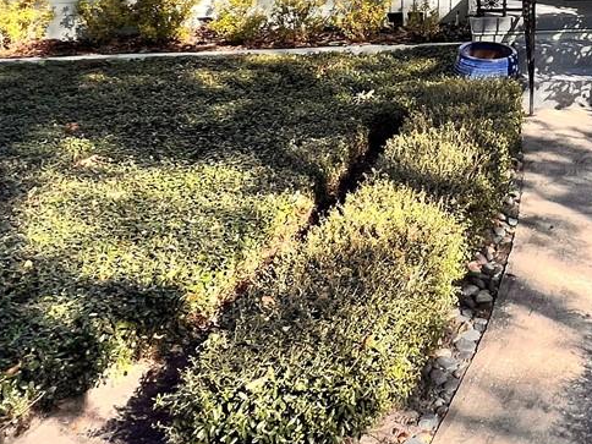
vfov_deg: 28.2
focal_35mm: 43
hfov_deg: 36.4
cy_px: -121
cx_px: 665
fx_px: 735
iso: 32
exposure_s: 1/727
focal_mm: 1.57
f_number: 1.8
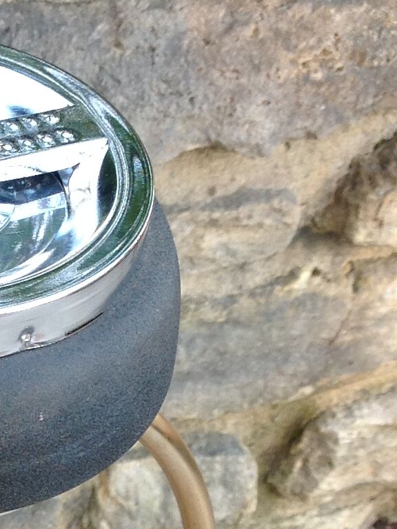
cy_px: 526
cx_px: -67
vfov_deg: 16.4
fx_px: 1804
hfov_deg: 12.3
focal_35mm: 118
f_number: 2.4
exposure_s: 1/60
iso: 50
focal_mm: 4.28
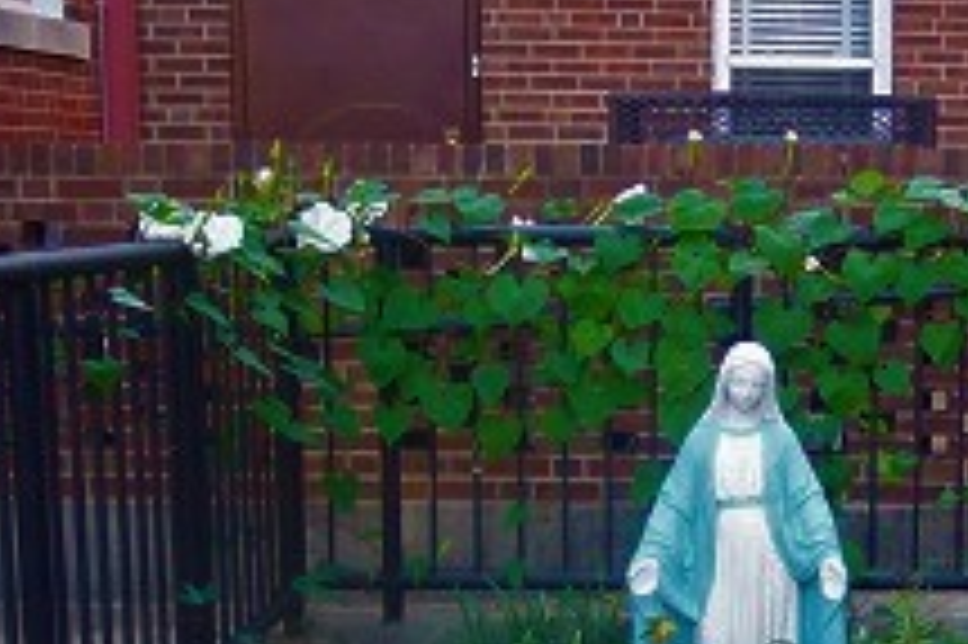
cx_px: 817
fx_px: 2015
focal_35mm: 75
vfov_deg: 18.0
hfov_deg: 26.4
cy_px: 529
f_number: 2.8
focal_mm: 8
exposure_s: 1/60
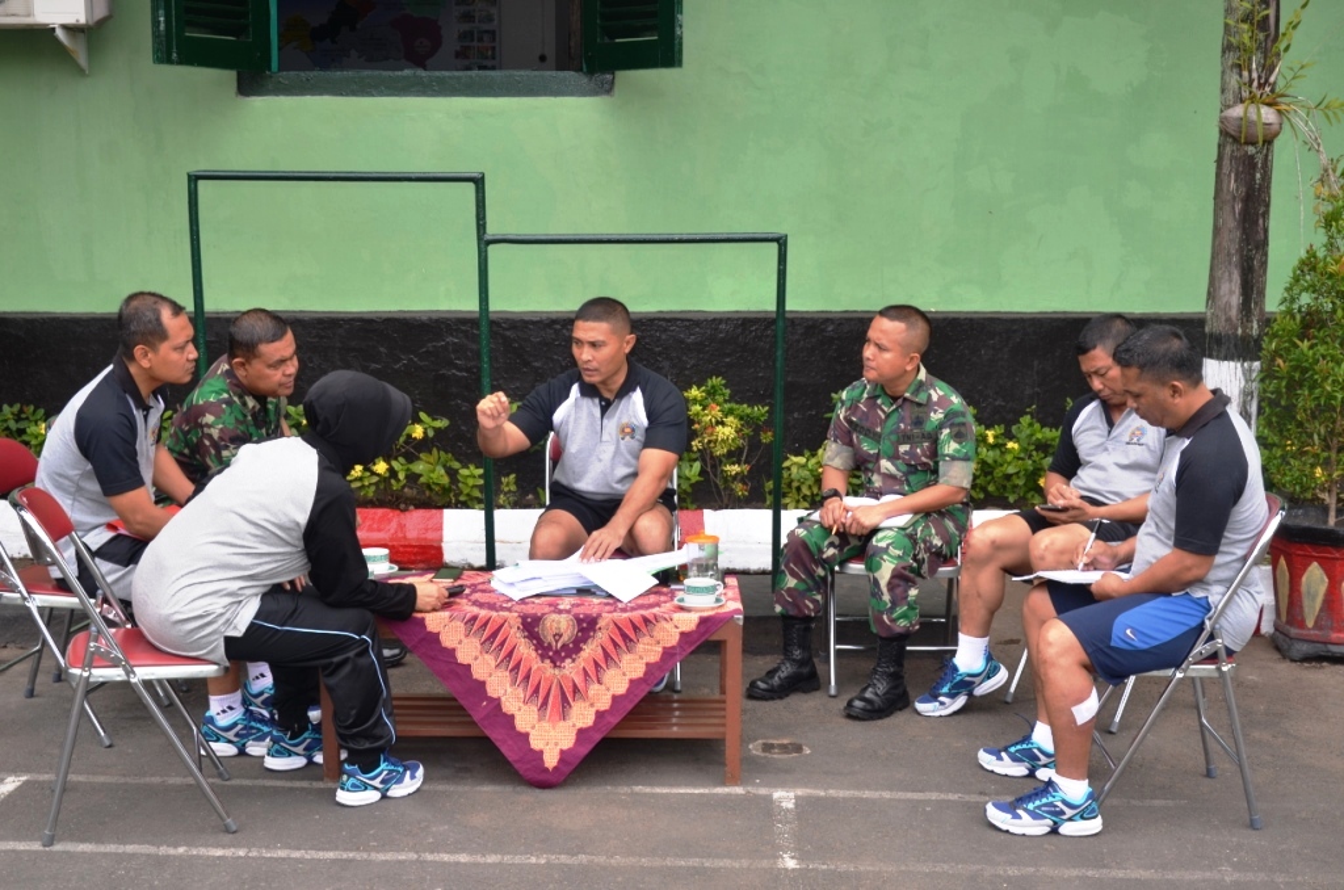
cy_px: 445
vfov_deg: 27.9
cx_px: 672
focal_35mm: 48
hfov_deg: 41.2
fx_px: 1788
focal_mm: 32
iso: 100
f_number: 6.3
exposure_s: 1/80
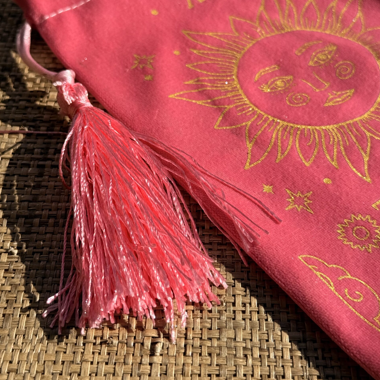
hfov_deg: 30.0
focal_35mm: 57
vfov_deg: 30.0
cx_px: 190
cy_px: 149
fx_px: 708
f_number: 1.78
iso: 64
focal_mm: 6.76
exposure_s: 1/2208
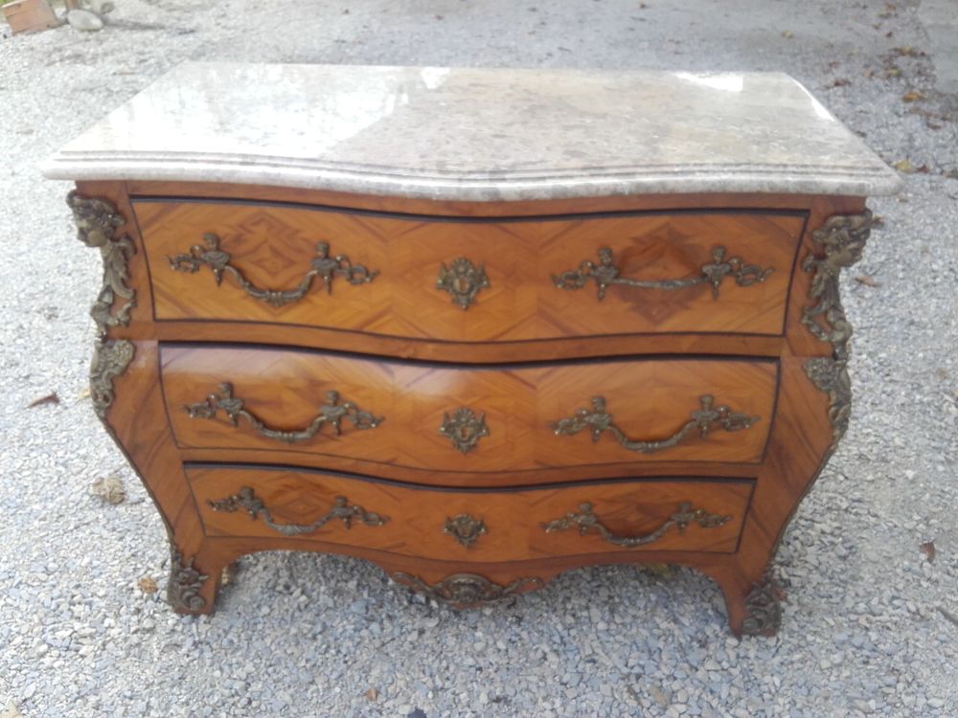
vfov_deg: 45.4
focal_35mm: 31
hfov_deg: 58.4
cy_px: 359
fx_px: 858
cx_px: 479
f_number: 2.2
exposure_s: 1/124
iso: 50
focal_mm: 3.3
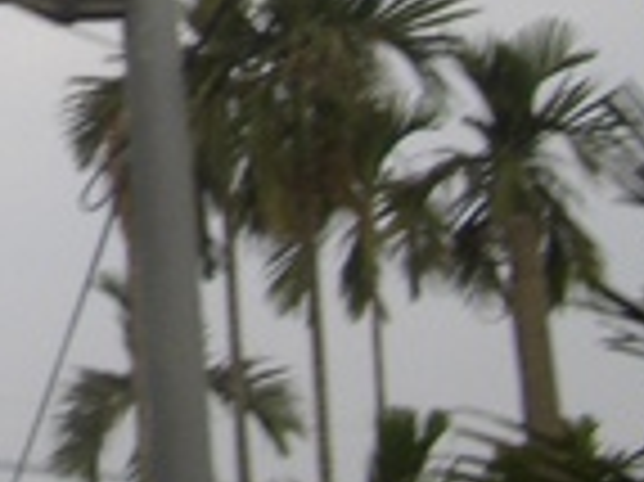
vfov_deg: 9.9
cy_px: -171
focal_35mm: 147
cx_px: -428
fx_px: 2733
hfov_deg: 12.5
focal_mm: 5.8
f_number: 4.3
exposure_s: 1/200
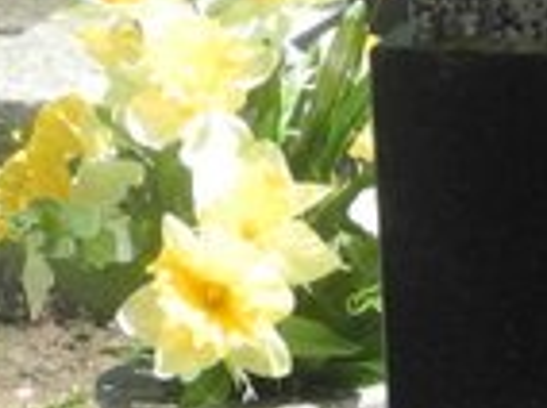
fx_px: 4449
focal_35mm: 282
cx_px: 1487
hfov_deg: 6.6
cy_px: 420
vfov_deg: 5.2
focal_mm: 10.7
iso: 100
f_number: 3.5
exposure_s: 1/500
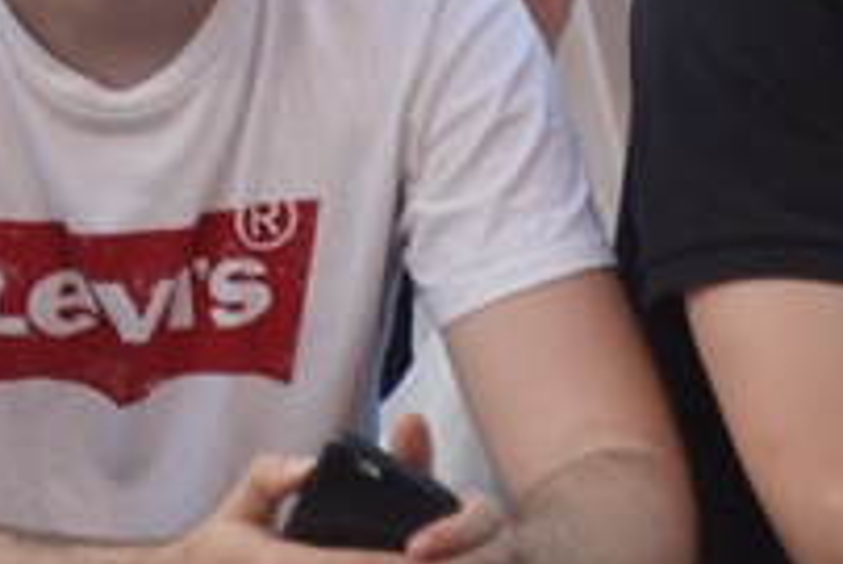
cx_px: -134
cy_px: -600
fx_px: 15630
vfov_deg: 2.1
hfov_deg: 3.1
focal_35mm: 667
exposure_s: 1/125
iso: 800
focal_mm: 90
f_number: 5.6
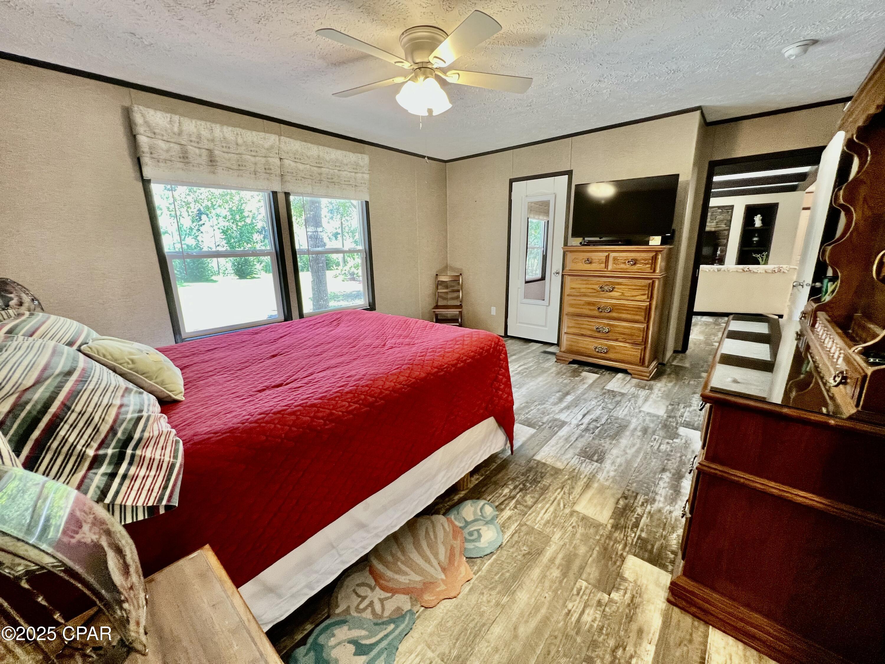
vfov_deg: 89.9
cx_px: 442
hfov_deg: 106.2
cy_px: 332
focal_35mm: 13
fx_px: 332
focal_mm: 1.57
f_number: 1.8
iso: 200
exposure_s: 1/60
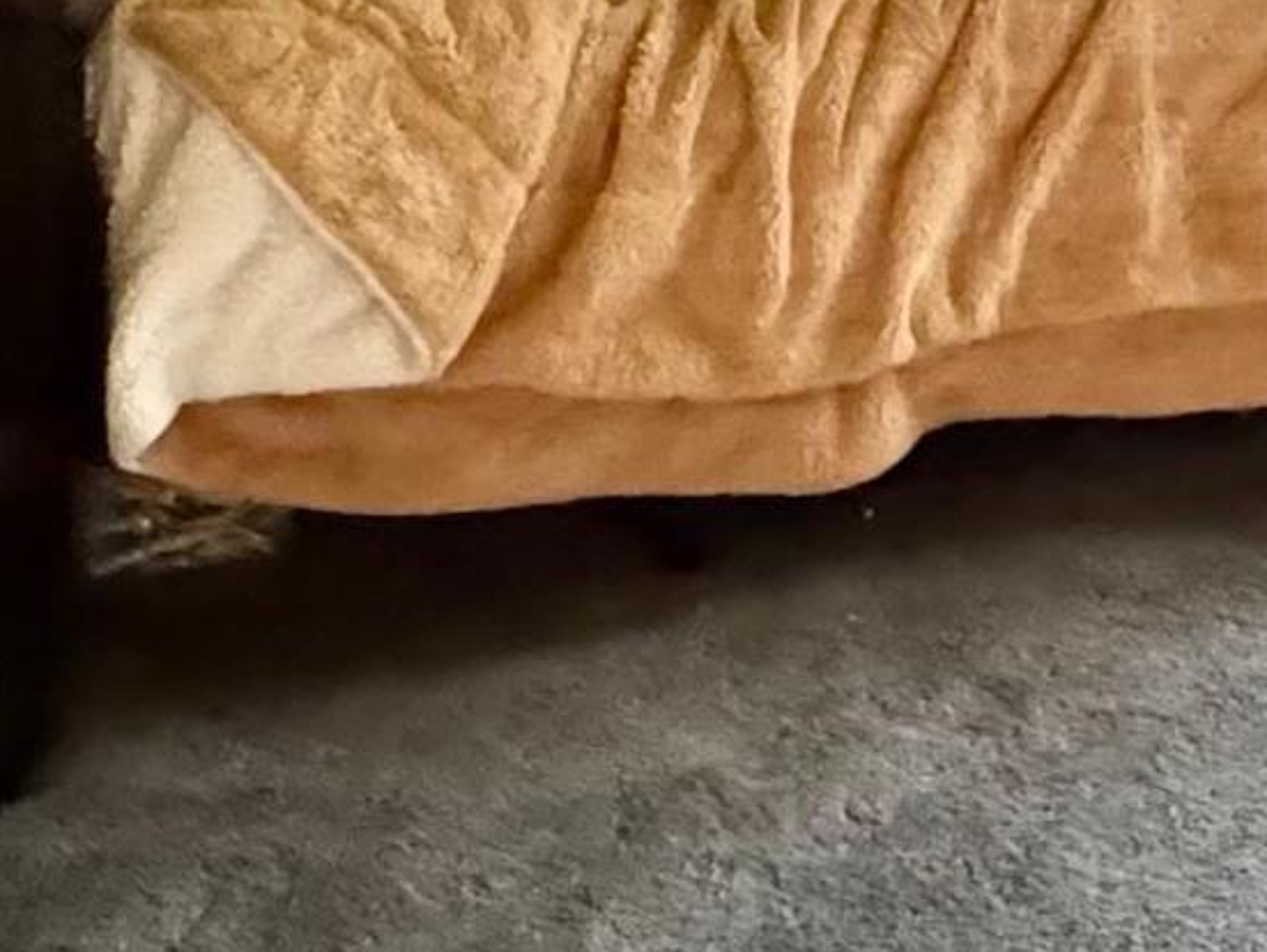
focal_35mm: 78
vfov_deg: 16.9
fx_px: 2857
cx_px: 1175
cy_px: -536
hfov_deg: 24.2
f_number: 2.2
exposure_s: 1/40
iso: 1250
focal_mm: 2.22
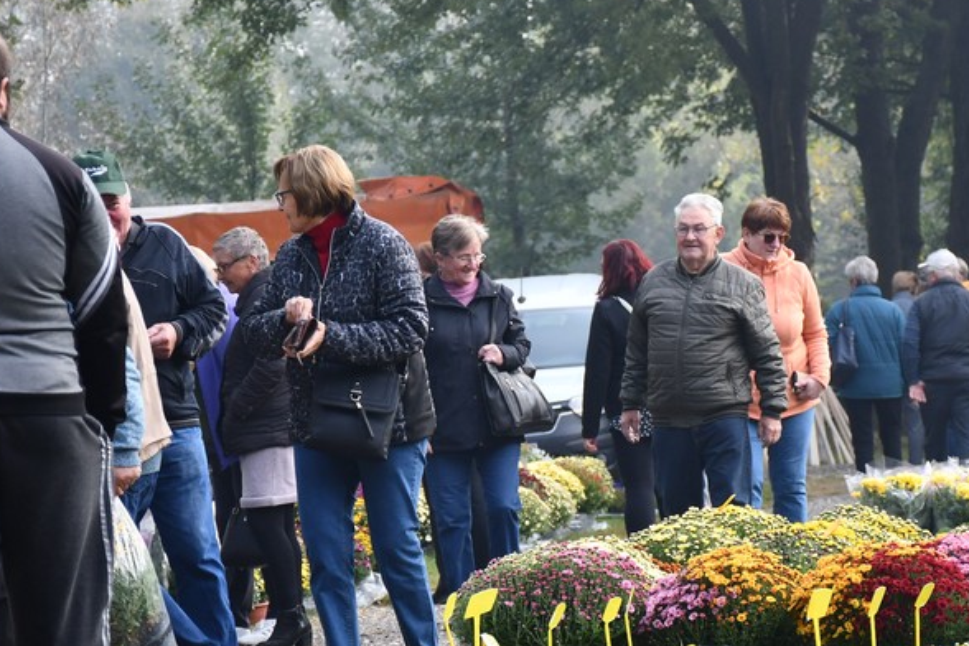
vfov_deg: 5.8
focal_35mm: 235
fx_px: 6325
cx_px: 608
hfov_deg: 8.8
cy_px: 485
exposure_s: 1/500
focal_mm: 90
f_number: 5.3
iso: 500
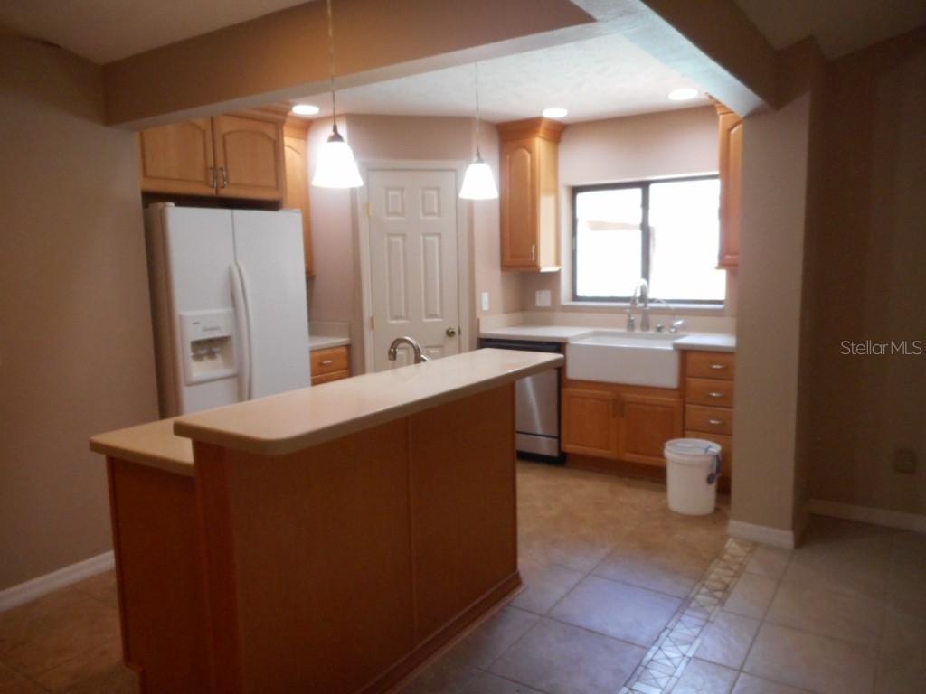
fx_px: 669
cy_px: 347
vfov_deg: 54.9
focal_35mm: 25
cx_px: 463
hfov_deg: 69.4
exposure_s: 1/30
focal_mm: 4.5
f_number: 3.7
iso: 400
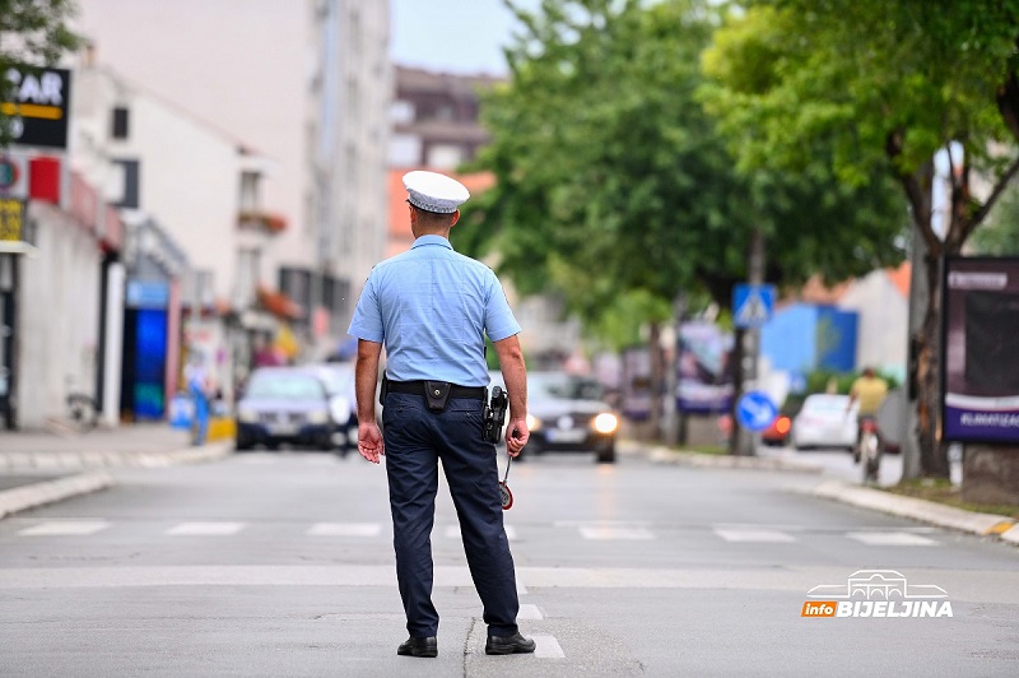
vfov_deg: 7.0
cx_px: 510
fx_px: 5515
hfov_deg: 10.6
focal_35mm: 195
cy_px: 339
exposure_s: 1/640
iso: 800
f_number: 2.8
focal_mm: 195
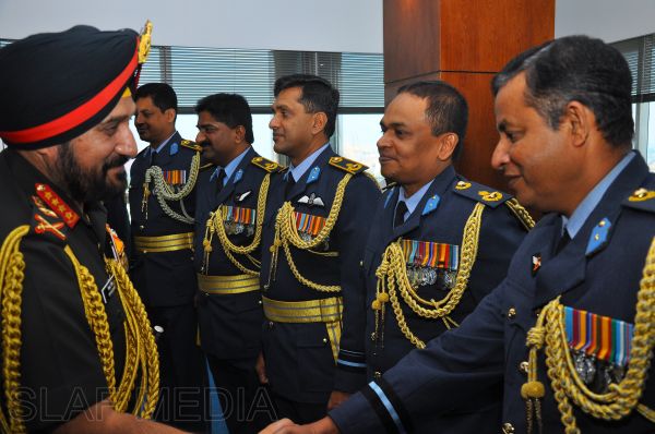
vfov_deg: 35.4
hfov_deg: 51.4
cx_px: 328
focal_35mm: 38
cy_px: 217
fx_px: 681
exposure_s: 1/125
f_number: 6.3
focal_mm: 25
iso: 320
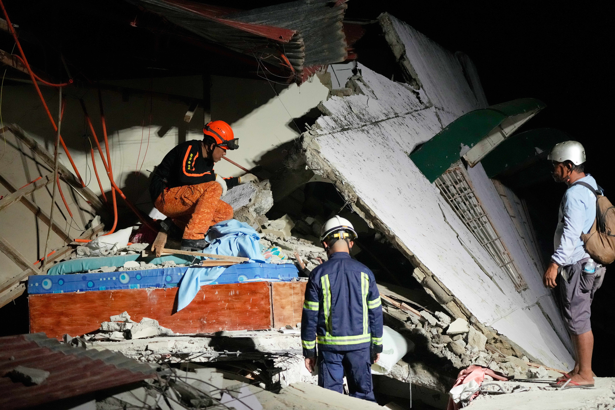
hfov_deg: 19.1
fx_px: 1828
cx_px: 308
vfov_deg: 12.8
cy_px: 205
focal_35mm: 107
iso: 8000
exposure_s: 1/1000
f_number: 4.5
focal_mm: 107
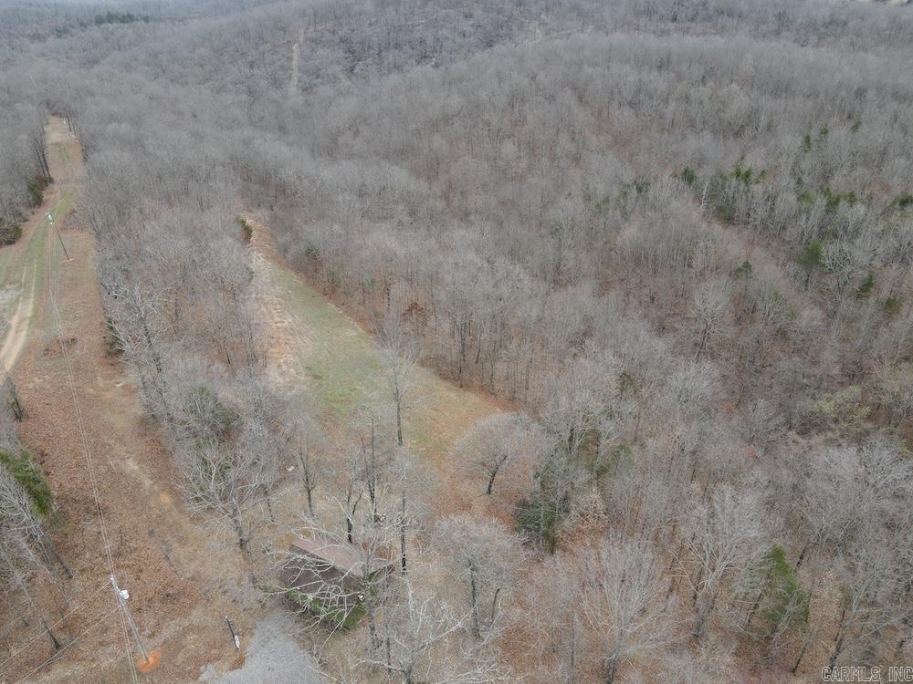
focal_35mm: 24
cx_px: 456
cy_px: 342
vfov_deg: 56.8
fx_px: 633
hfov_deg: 71.6
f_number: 2.8
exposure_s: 1/15
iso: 160
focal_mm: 4.5
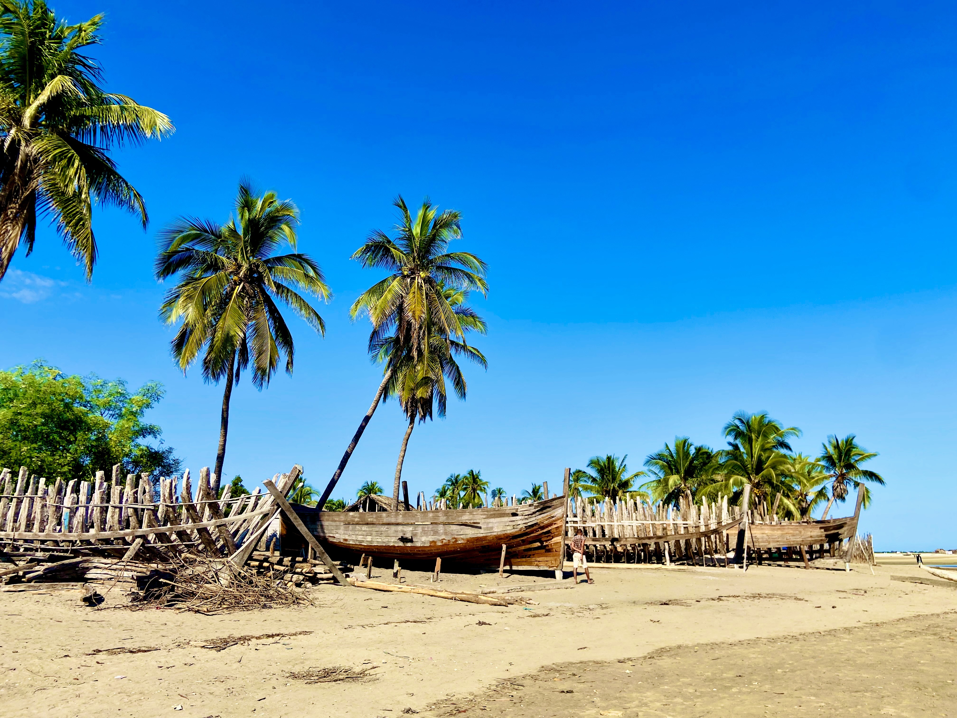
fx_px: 719
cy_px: 359
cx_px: 478
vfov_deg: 53.1
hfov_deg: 67.3
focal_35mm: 26
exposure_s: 1/3205
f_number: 1.8
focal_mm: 4.25
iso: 32
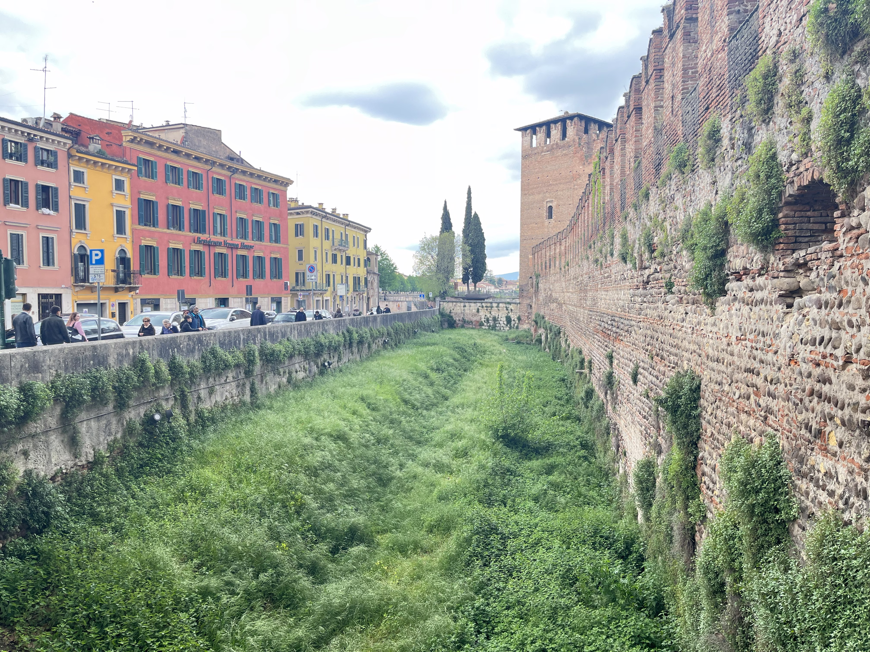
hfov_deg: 67.3
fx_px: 653
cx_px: 435
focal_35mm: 26
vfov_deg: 53.1
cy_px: 326
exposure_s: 1/162
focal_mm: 5.1
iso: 50
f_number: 1.6
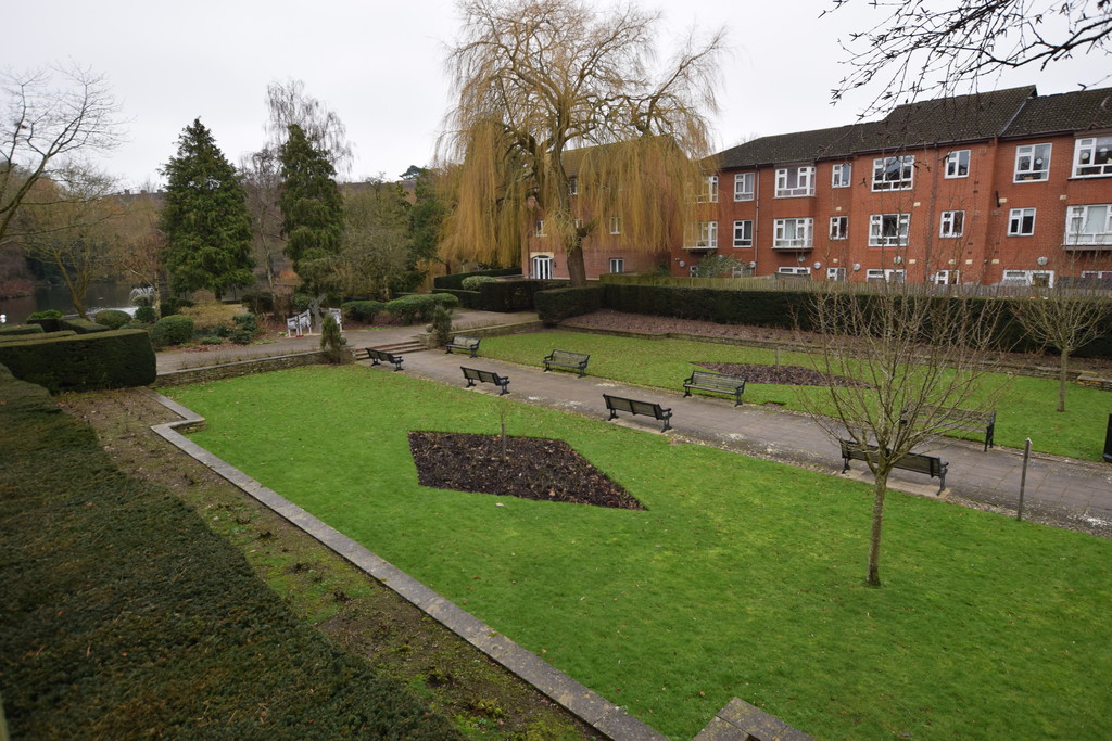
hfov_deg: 81.2
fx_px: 649
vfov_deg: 59.5
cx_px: 556
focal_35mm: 21
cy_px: 370
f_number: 5.6
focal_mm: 14
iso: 400
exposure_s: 1/125
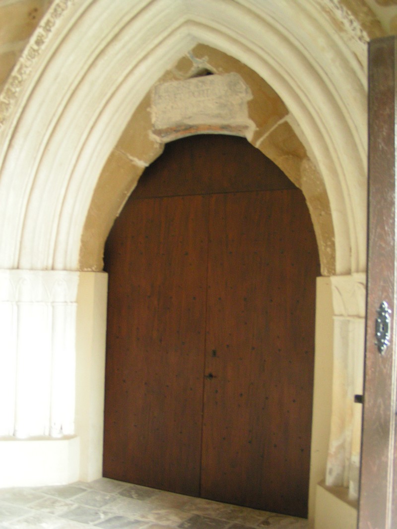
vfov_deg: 49.0
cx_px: 198
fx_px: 581
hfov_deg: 37.7
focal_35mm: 38
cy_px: 264
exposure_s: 1/5
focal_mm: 5.8
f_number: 2.8
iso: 200
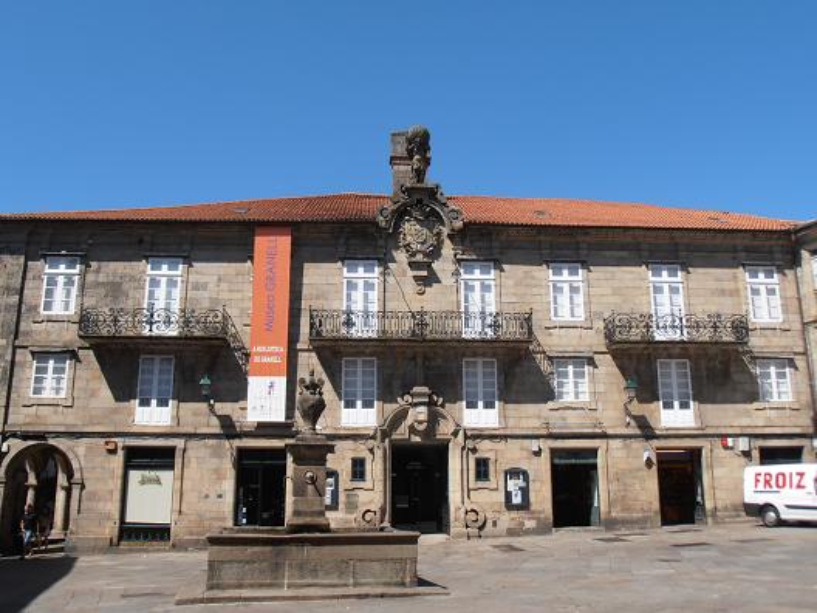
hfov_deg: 50.1
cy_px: 306
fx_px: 873
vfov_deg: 38.7
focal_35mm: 37
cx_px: 408
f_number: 3.9
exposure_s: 1/1000
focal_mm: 6.61
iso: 80
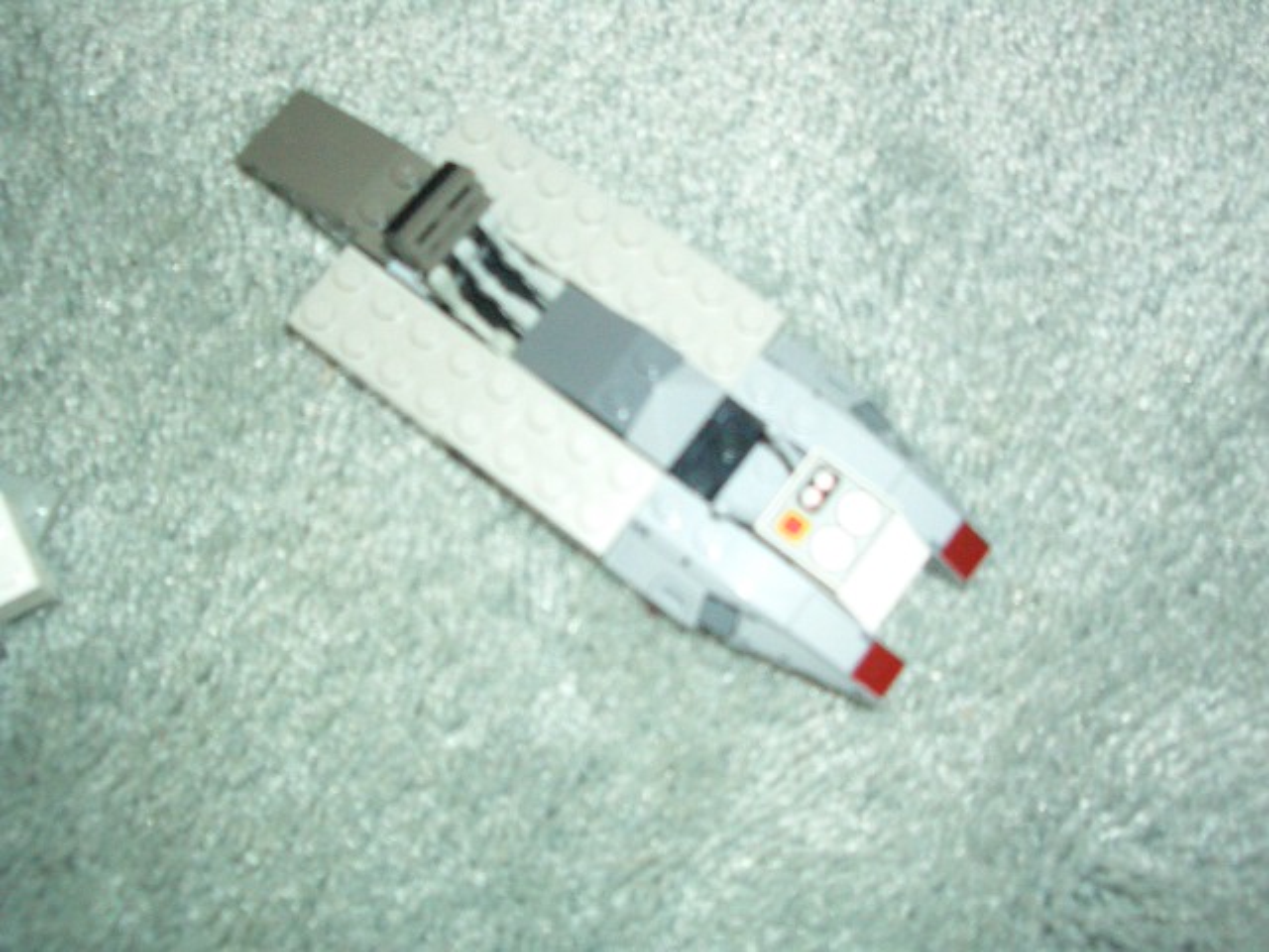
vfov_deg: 35.1
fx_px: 1503
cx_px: 634
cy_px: 476
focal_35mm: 41
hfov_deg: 45.8
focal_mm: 6.8
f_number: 2.8
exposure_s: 1/60
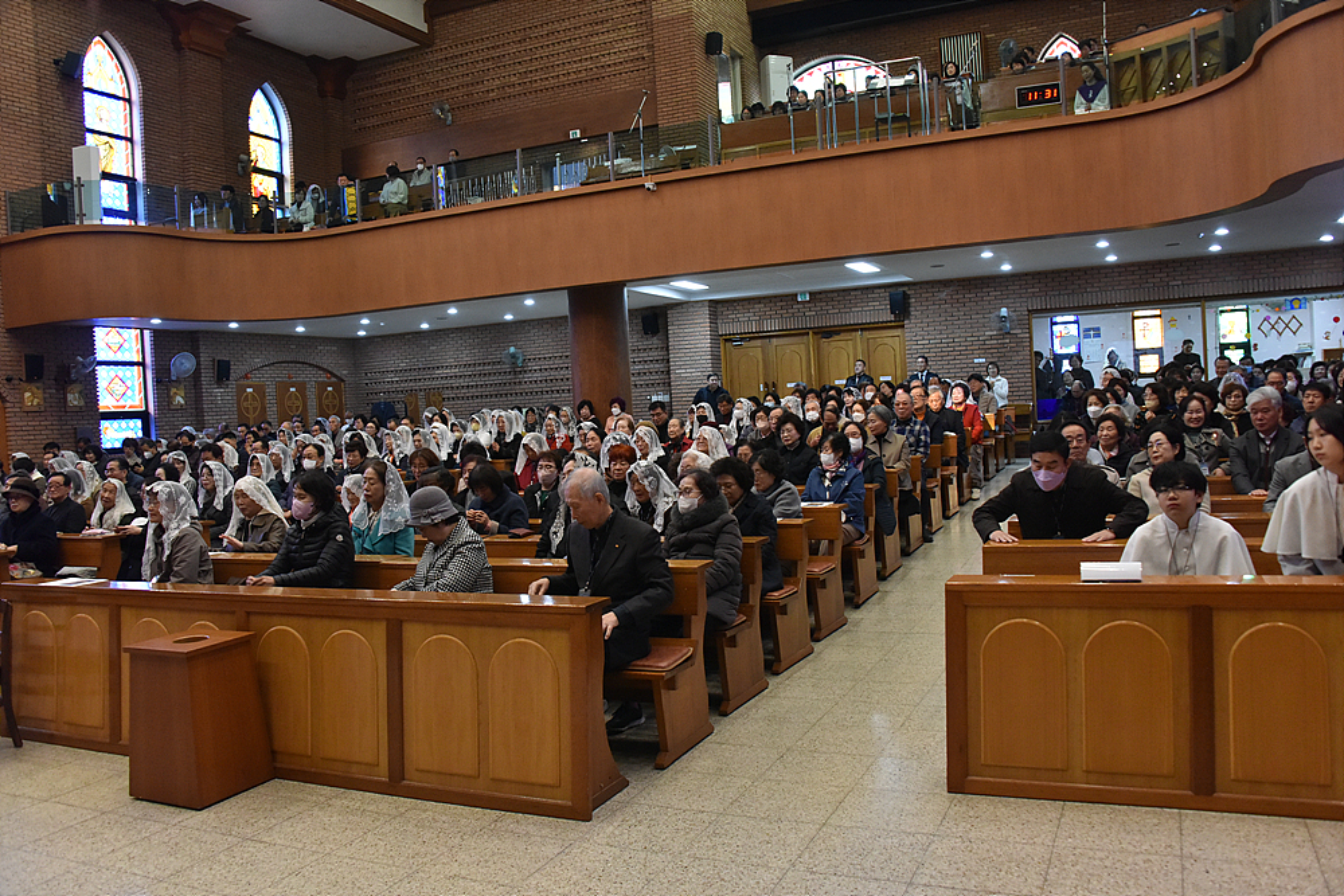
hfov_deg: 65.5
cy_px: 448
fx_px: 1045
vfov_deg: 46.4
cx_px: 672
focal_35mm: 28
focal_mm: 28
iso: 3600
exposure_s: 1/125
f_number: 5.6
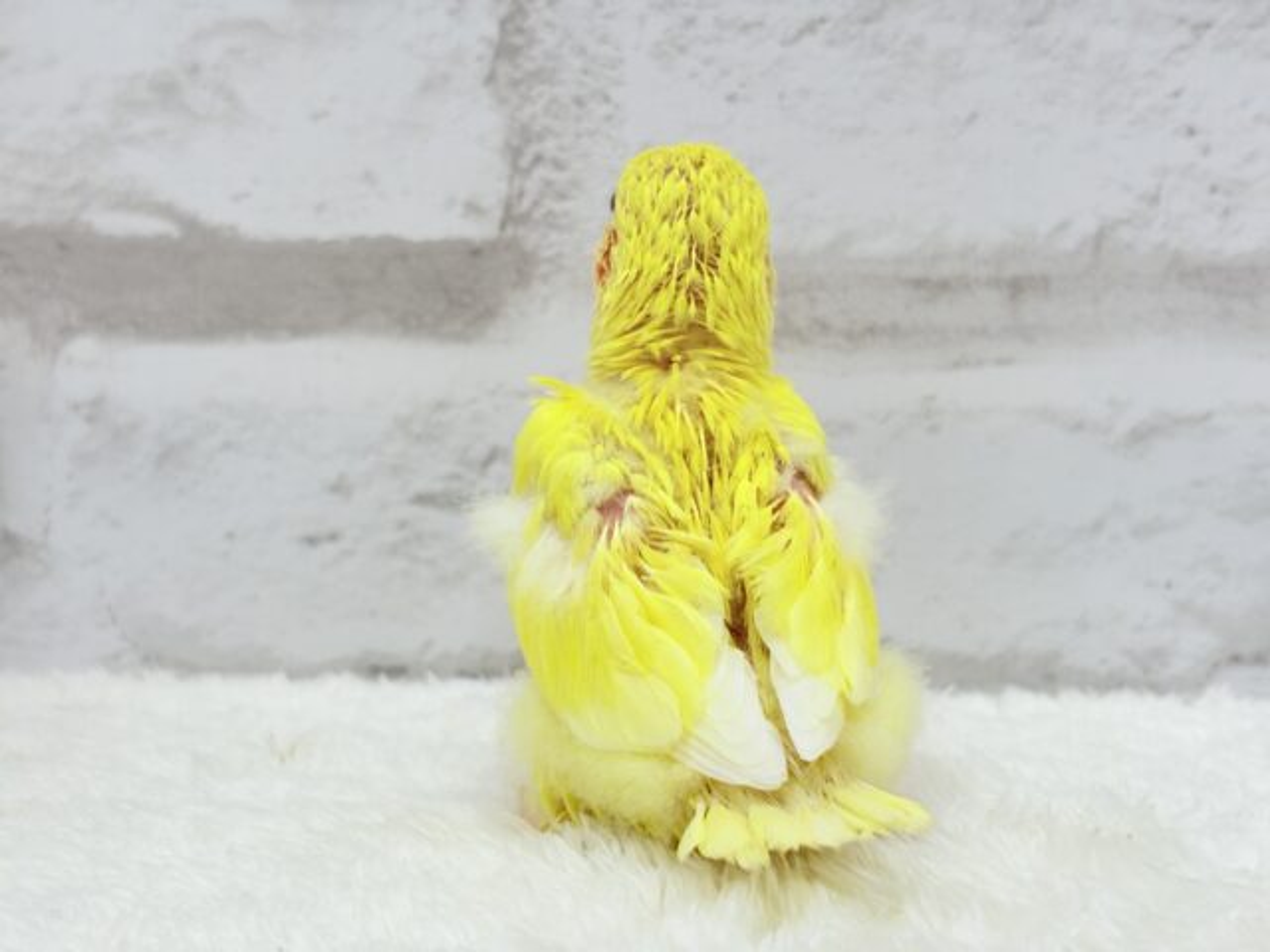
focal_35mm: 52
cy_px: 476
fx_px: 1908
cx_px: 635
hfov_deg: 36.8
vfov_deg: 28.0
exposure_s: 1/100
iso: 50
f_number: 1.6
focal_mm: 5.96
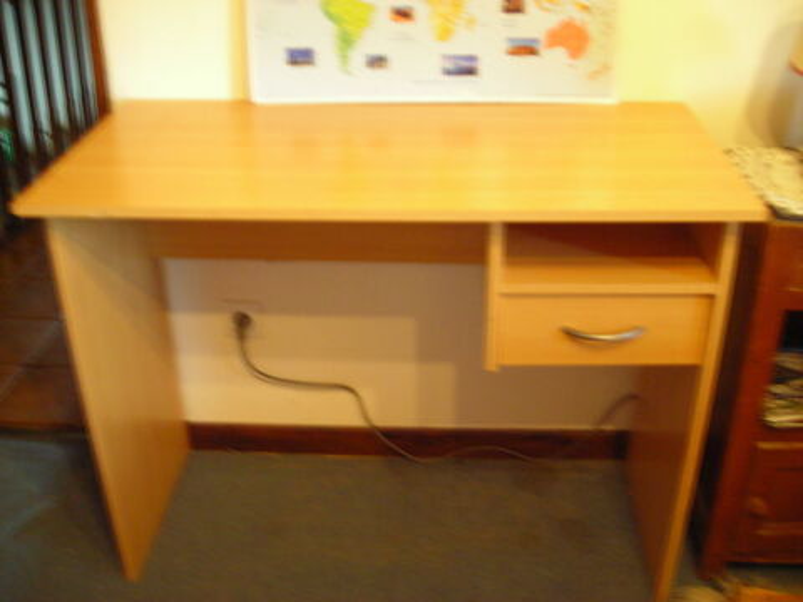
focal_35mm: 38
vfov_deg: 37.7
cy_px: 301
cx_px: 402
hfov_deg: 49.0
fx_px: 881
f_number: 3.2
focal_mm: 6.3
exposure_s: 1/1.4
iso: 200
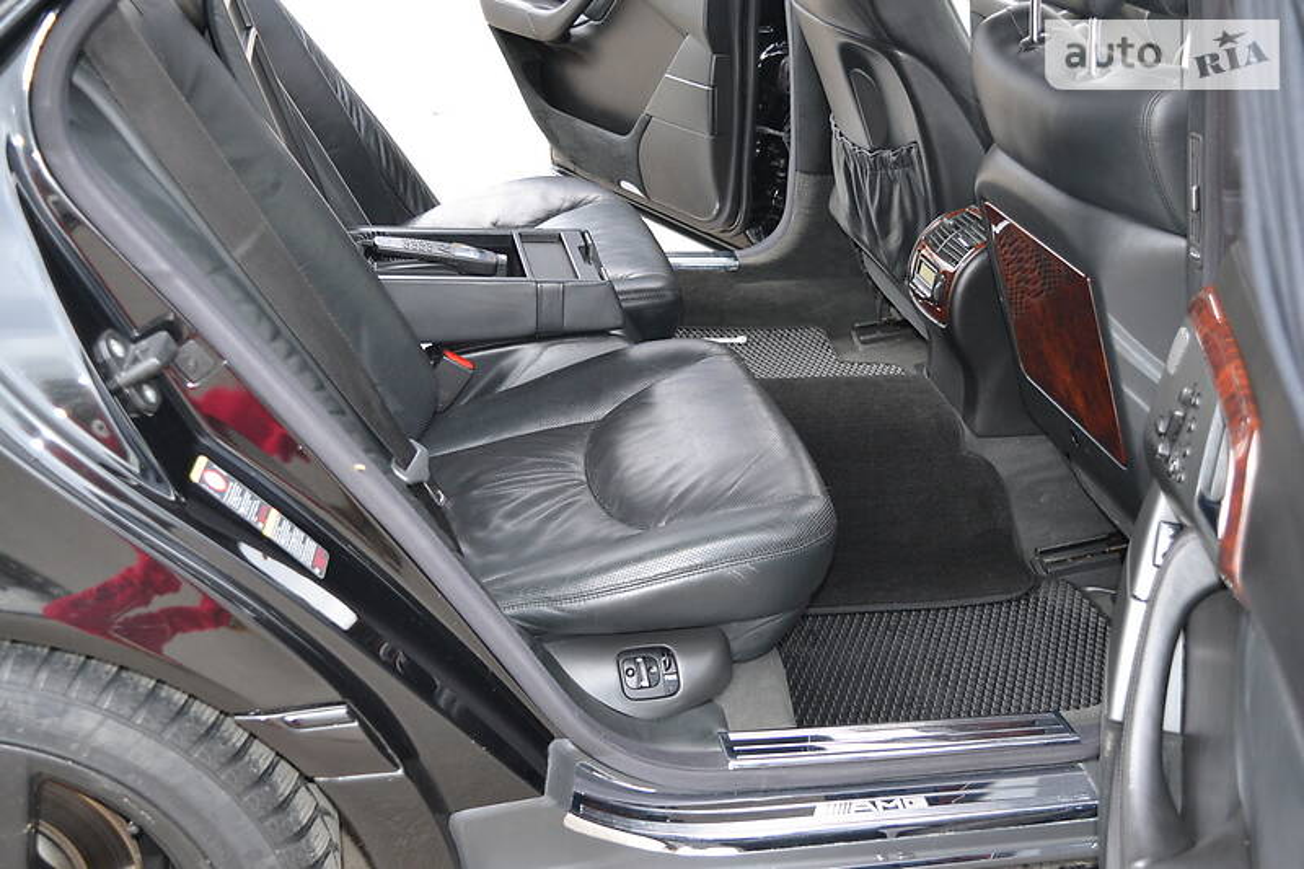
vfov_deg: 31.9
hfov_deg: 46.4
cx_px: 652
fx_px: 1521
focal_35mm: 42
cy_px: 434
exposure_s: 1/80
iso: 800
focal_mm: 28
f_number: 5
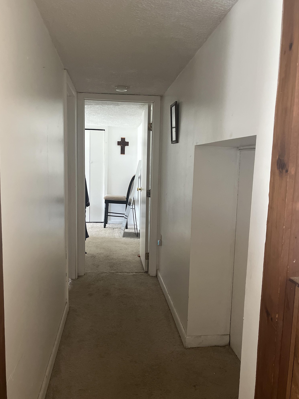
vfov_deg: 59.9
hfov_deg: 46.8
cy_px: 210
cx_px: 145
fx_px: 345
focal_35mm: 30
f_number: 1.6
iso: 500
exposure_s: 1/40
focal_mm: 5.1
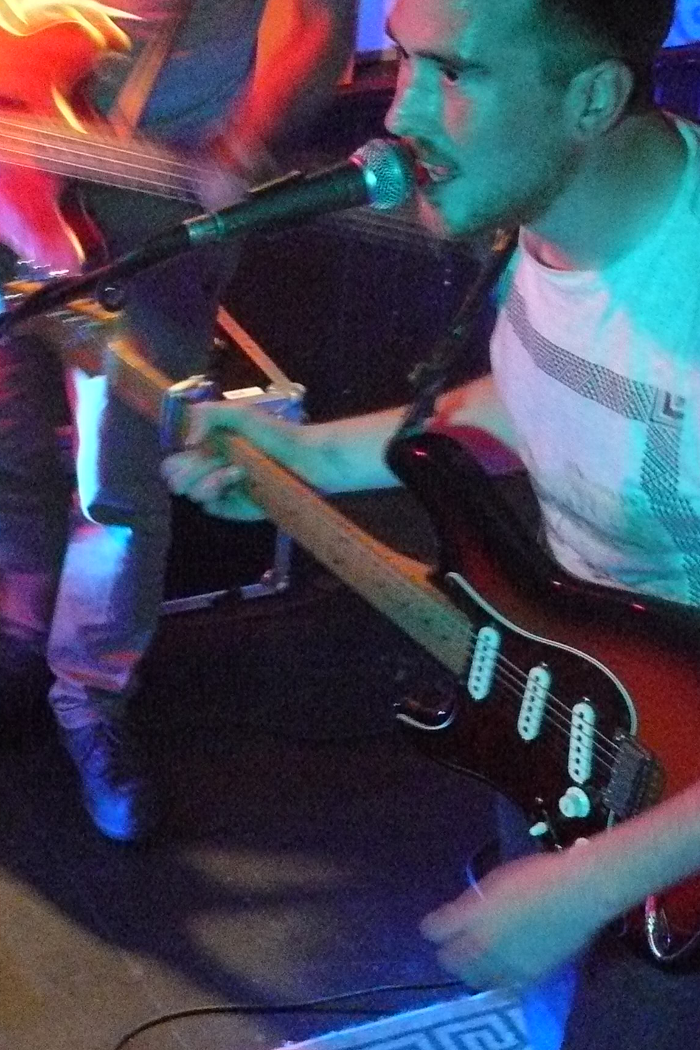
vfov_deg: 18.3
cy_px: 311
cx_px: 473
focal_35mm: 111
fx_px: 3238
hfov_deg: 12.3
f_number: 3.2
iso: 800
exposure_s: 1/8
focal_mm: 10.1
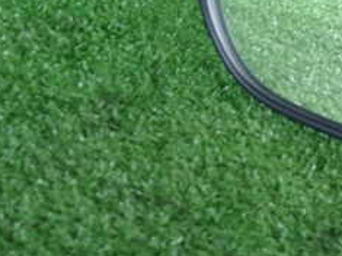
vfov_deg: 16.0
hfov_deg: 19.8
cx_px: 428
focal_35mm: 92
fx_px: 908
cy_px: 76
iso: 160
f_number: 2.5
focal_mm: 6.37
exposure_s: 1/80
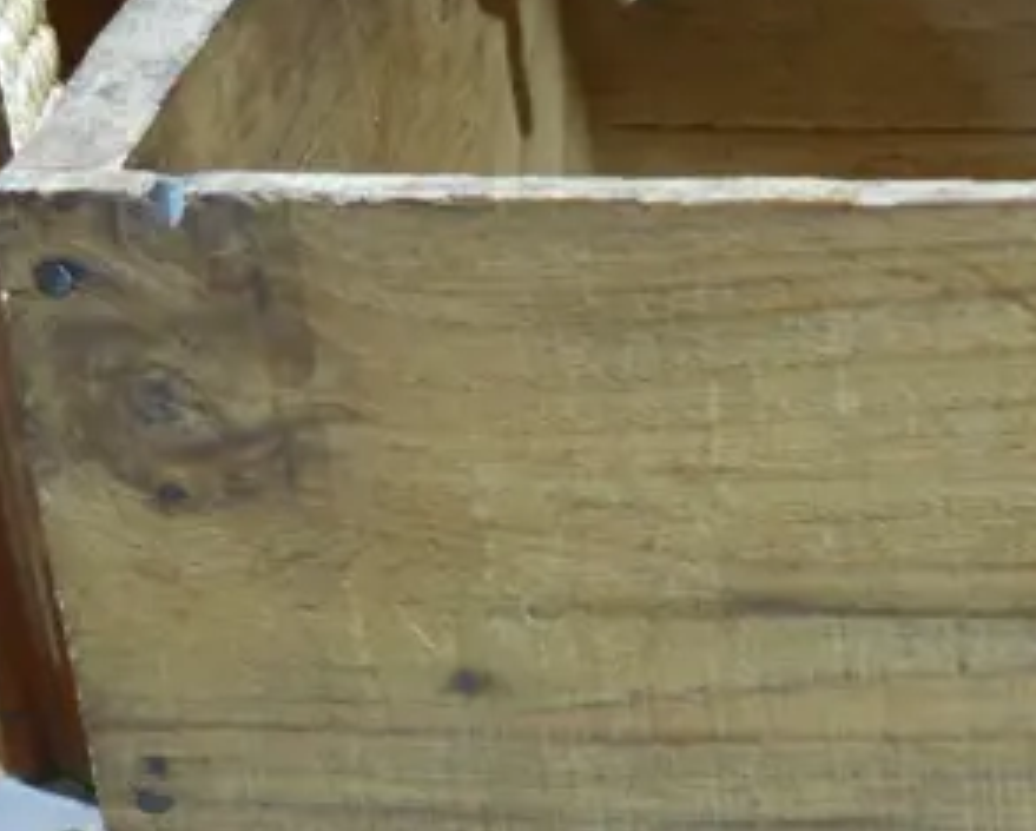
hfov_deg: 12.3
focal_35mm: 150
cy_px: 444
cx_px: 1527
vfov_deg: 10.3
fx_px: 4604
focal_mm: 22
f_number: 4.7
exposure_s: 1/60
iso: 1600
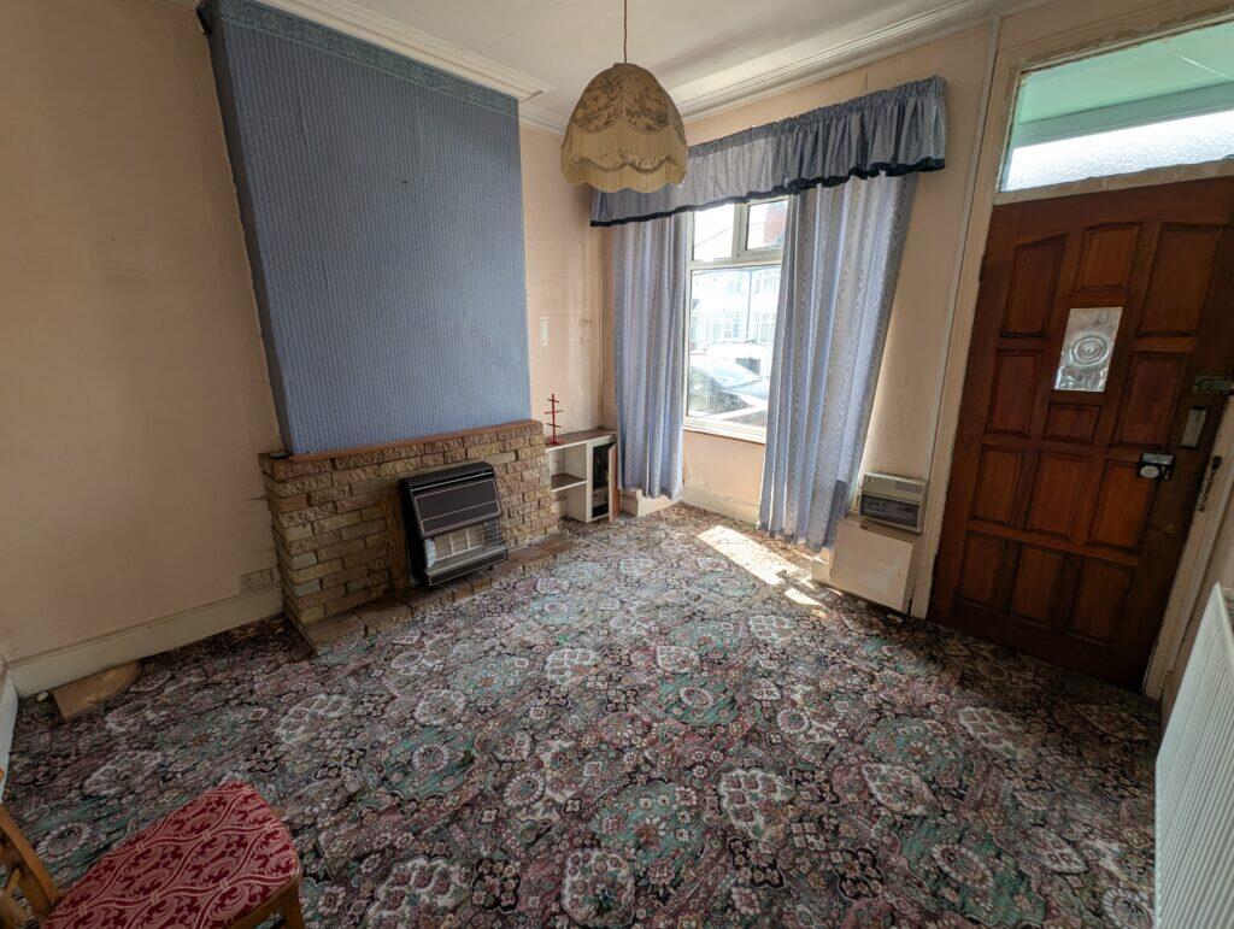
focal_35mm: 13
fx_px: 464
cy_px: 464
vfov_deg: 90.1
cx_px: 617
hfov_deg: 106.1
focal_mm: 1.95
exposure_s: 1/154
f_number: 2.2
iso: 58
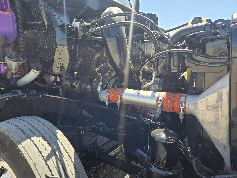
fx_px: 157
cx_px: 118
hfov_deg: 73.9
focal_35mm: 23
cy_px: 89
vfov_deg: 58.9
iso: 25
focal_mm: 5.4
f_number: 1.8
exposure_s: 1/713
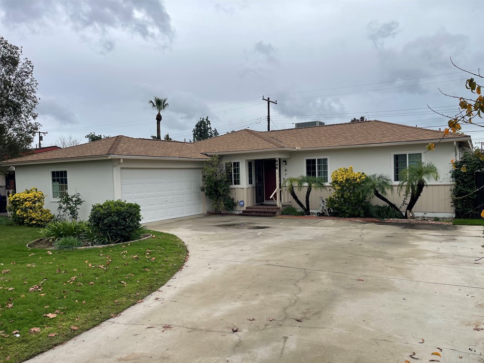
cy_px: 188
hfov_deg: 67.3
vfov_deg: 53.0
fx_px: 363
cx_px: 243
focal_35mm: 26
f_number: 1.6
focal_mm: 5.1
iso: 32
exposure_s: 1/3448
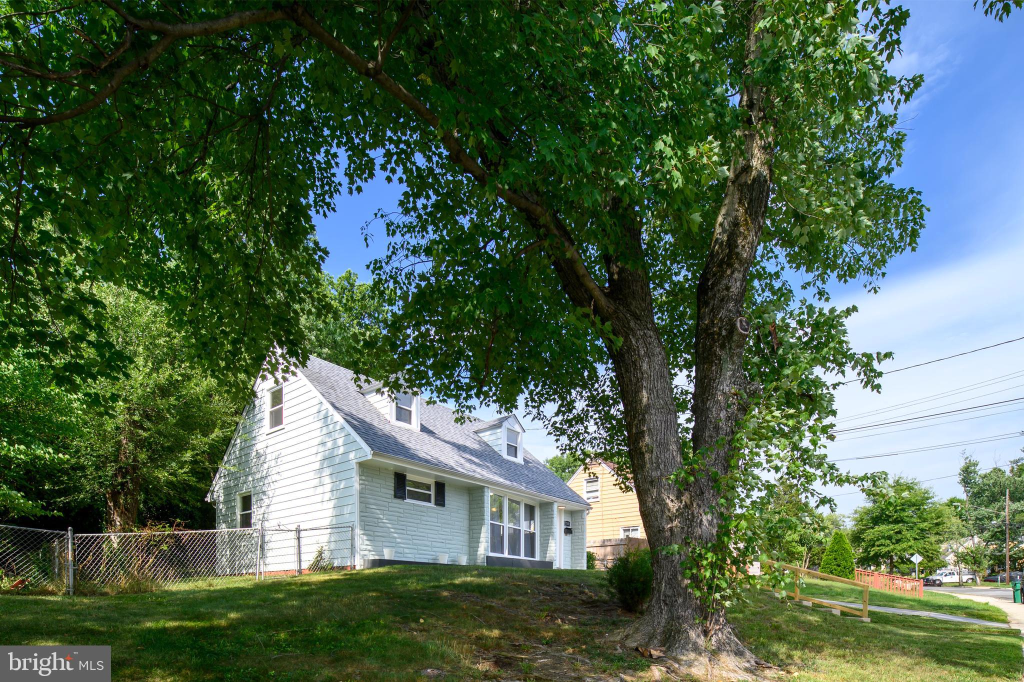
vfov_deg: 64.5
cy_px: 341
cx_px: 512
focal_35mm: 19
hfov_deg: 86.9
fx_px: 540
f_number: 16
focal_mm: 19
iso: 160
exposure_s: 1/200
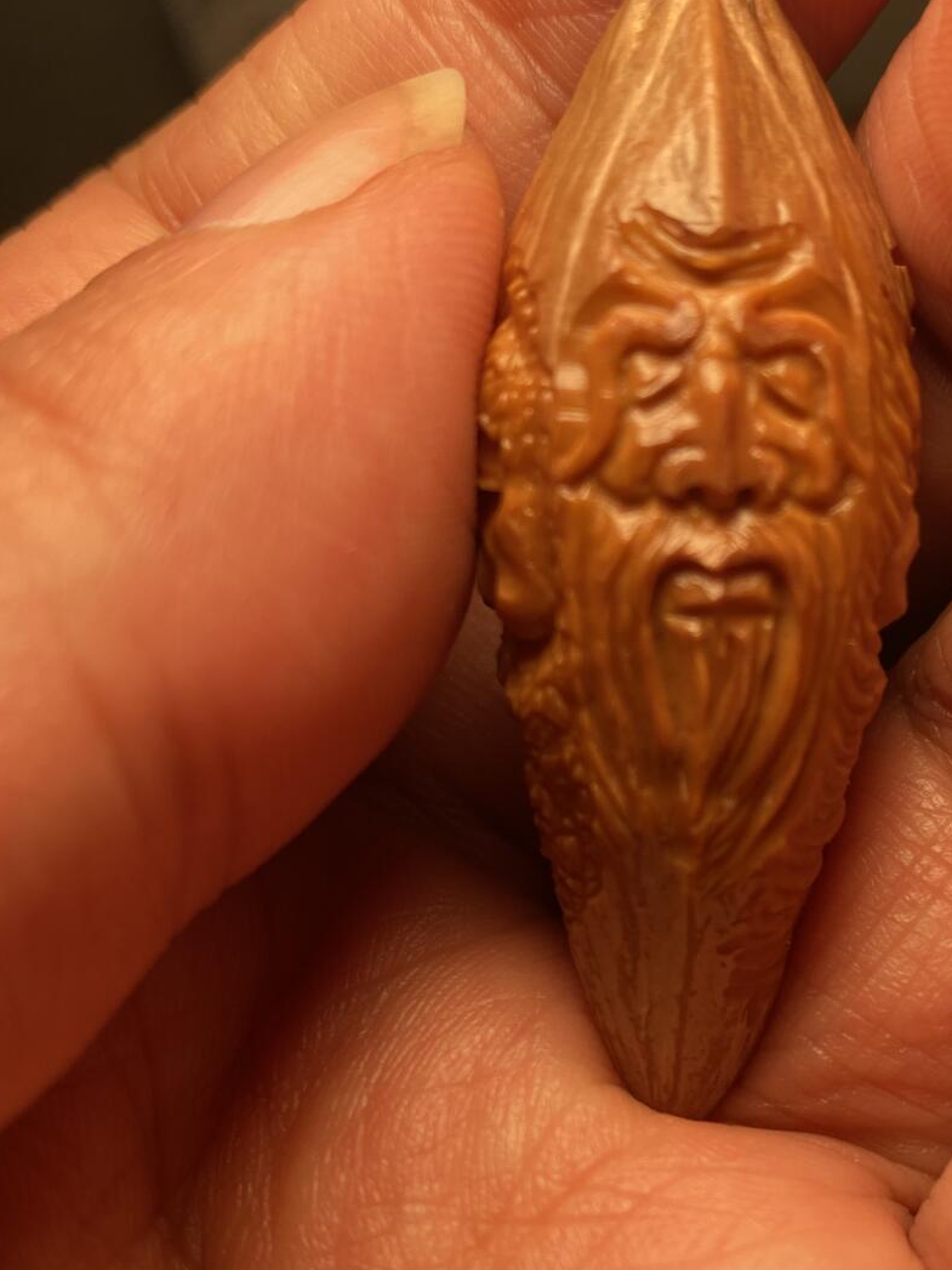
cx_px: 691
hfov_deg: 33.1
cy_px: 860
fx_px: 1577
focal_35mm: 43
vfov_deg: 43.2
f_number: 1.8
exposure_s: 1/544
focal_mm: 4.25
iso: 32
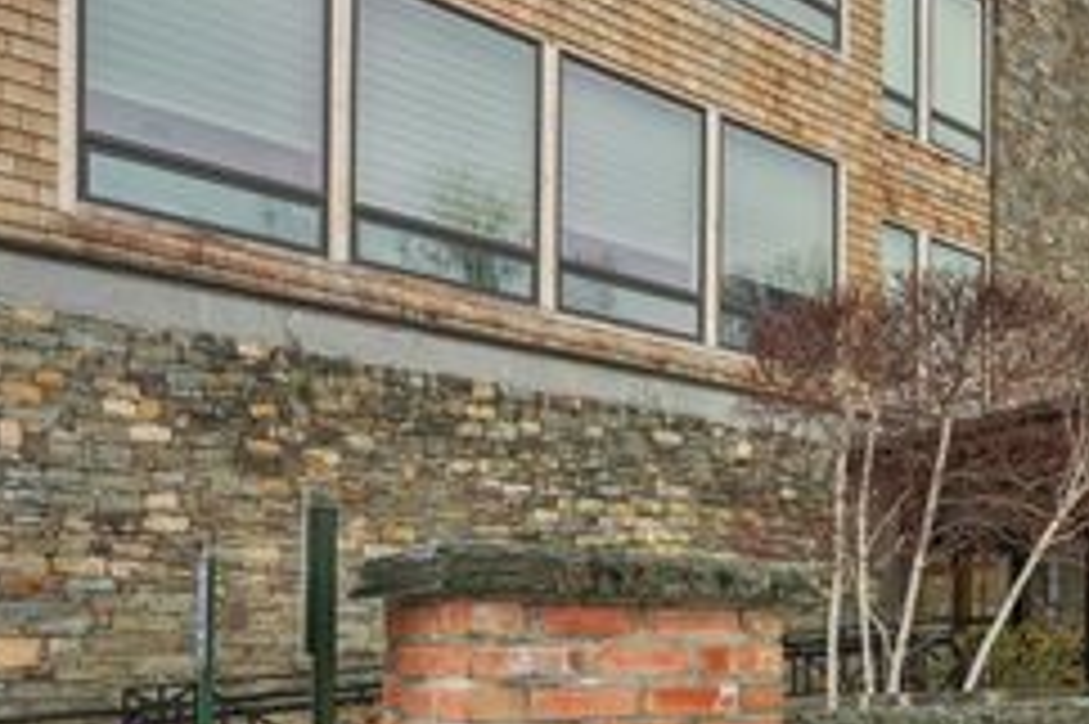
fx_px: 998
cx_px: 950
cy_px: 663
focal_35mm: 33
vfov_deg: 37.1
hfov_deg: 51.5
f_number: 8
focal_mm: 16
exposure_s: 1/30
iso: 320
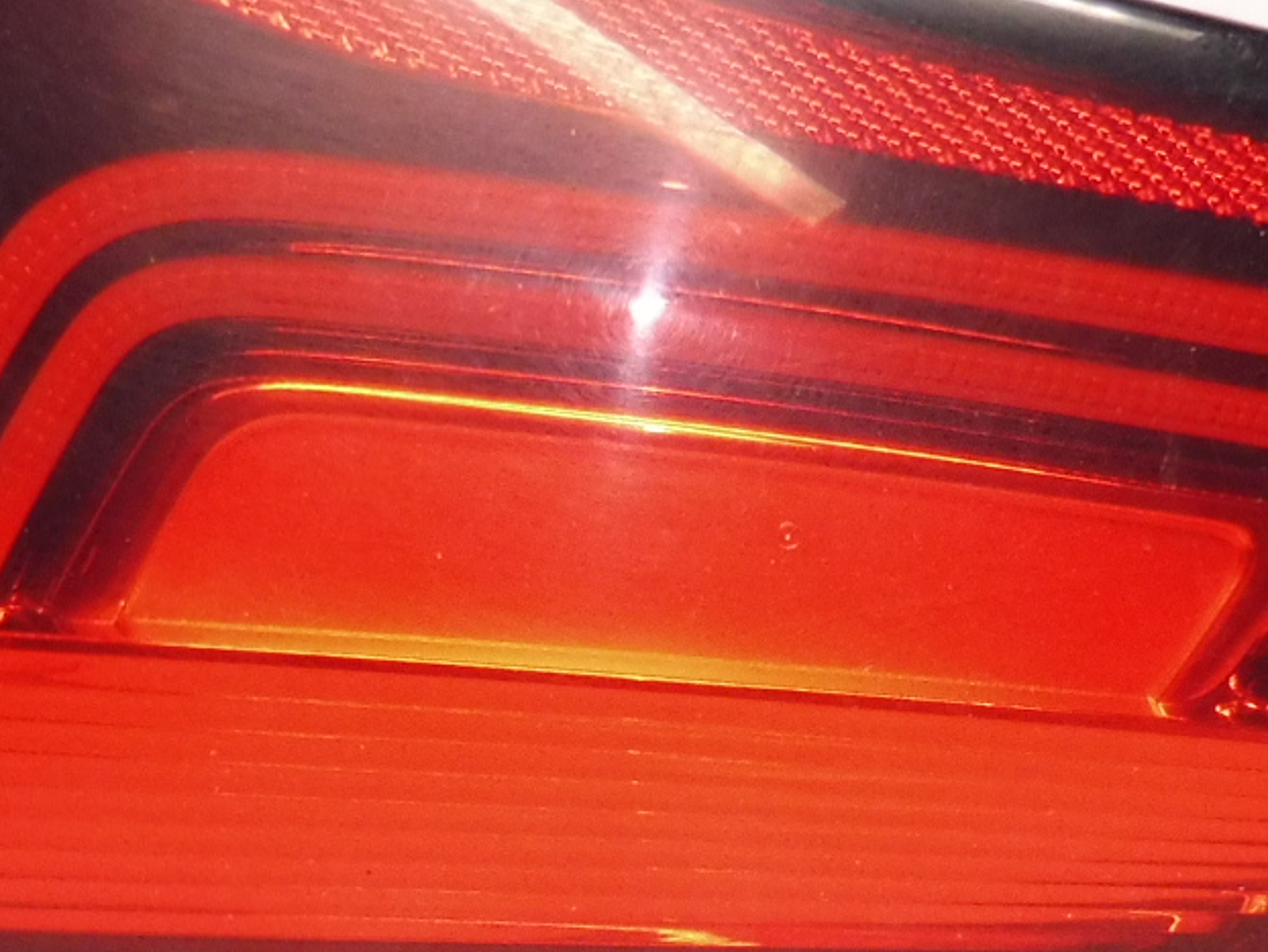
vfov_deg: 18.5
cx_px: 793
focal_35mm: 79
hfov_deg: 24.6
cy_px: 730
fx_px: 2895
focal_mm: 4.3
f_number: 3.5
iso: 200
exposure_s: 1/80
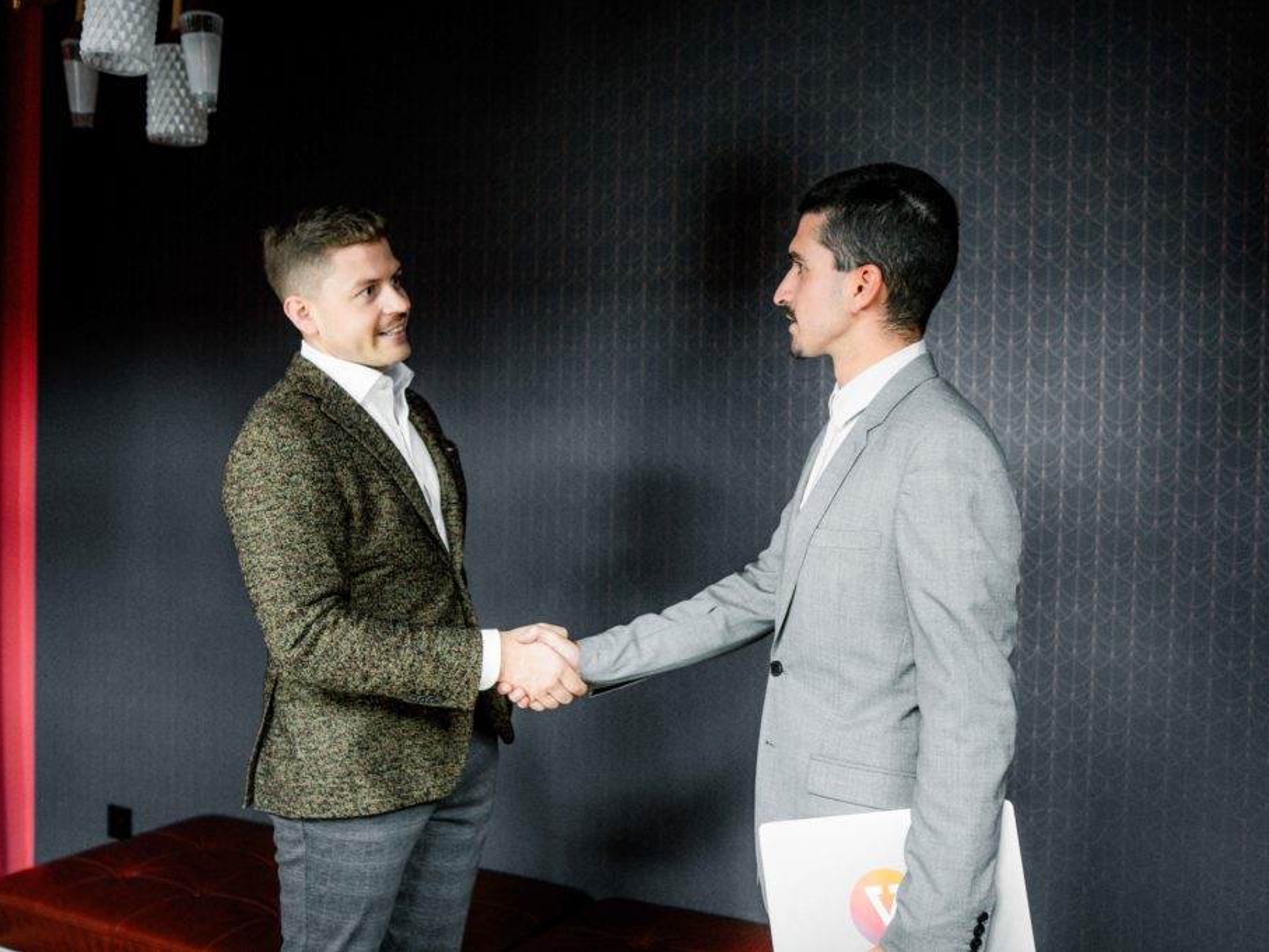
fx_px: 1393
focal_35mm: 38
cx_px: 620
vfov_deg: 37.7
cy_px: 475
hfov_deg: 49.0
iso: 2500
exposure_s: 1/200
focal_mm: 35
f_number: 2.5
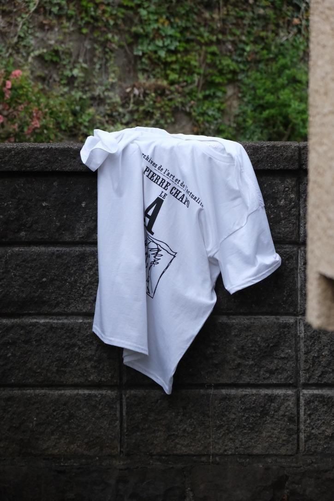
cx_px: 167
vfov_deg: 24.5
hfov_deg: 16.5
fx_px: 1155
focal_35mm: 83
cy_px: 250
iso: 4000
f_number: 4
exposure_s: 1/8000
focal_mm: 55
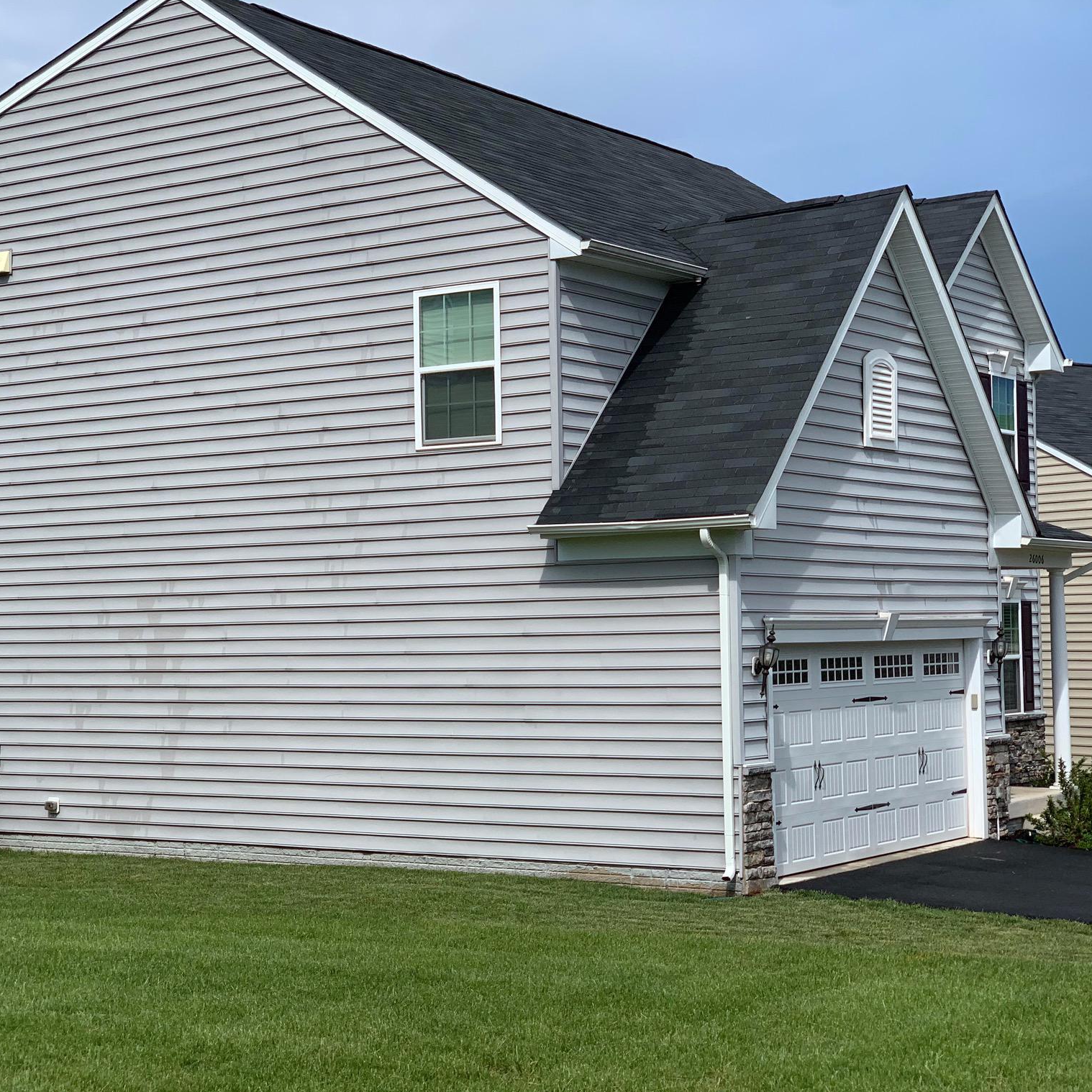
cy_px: 549
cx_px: 446
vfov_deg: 27.7
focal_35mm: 62
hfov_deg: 27.7
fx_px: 2213
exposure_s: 1/1597
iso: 16
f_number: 2.4
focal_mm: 6
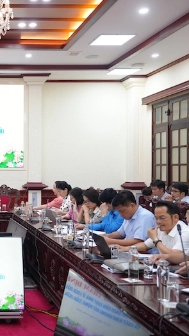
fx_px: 427
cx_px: -52
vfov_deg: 42.9
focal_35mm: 48
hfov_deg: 22.5
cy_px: 170
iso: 1000
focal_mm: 30
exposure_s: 1/160
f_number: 3.2
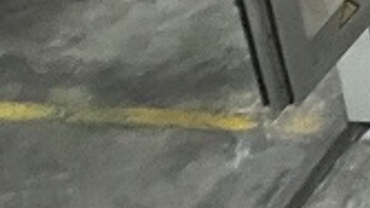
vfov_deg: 10.6
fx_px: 854
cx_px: 968
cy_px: -381
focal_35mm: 87
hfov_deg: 13.6
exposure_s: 1/41
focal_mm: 1.57
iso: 1250
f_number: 1.8
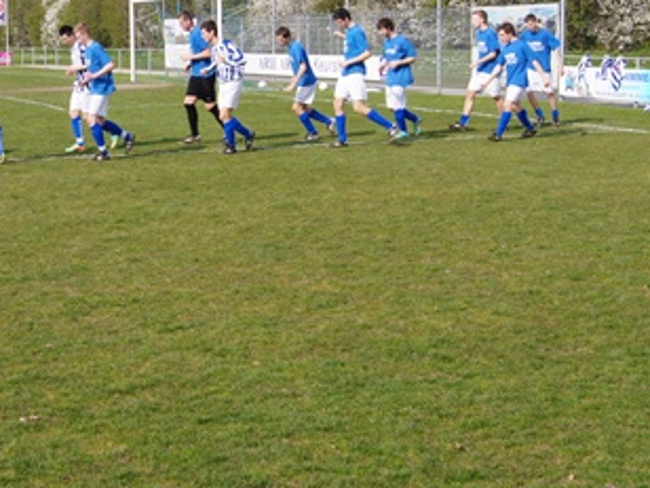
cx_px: 118
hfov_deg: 26.1
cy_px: 153
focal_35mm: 73
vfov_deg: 20.1
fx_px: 1371
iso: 100
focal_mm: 26
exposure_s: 1/100
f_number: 13
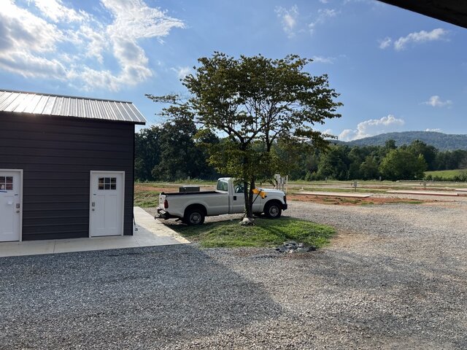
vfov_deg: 53.1
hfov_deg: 67.3
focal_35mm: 26
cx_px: 234
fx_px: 351
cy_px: 175
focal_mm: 5.7
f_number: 1.5
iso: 50
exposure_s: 1/5076
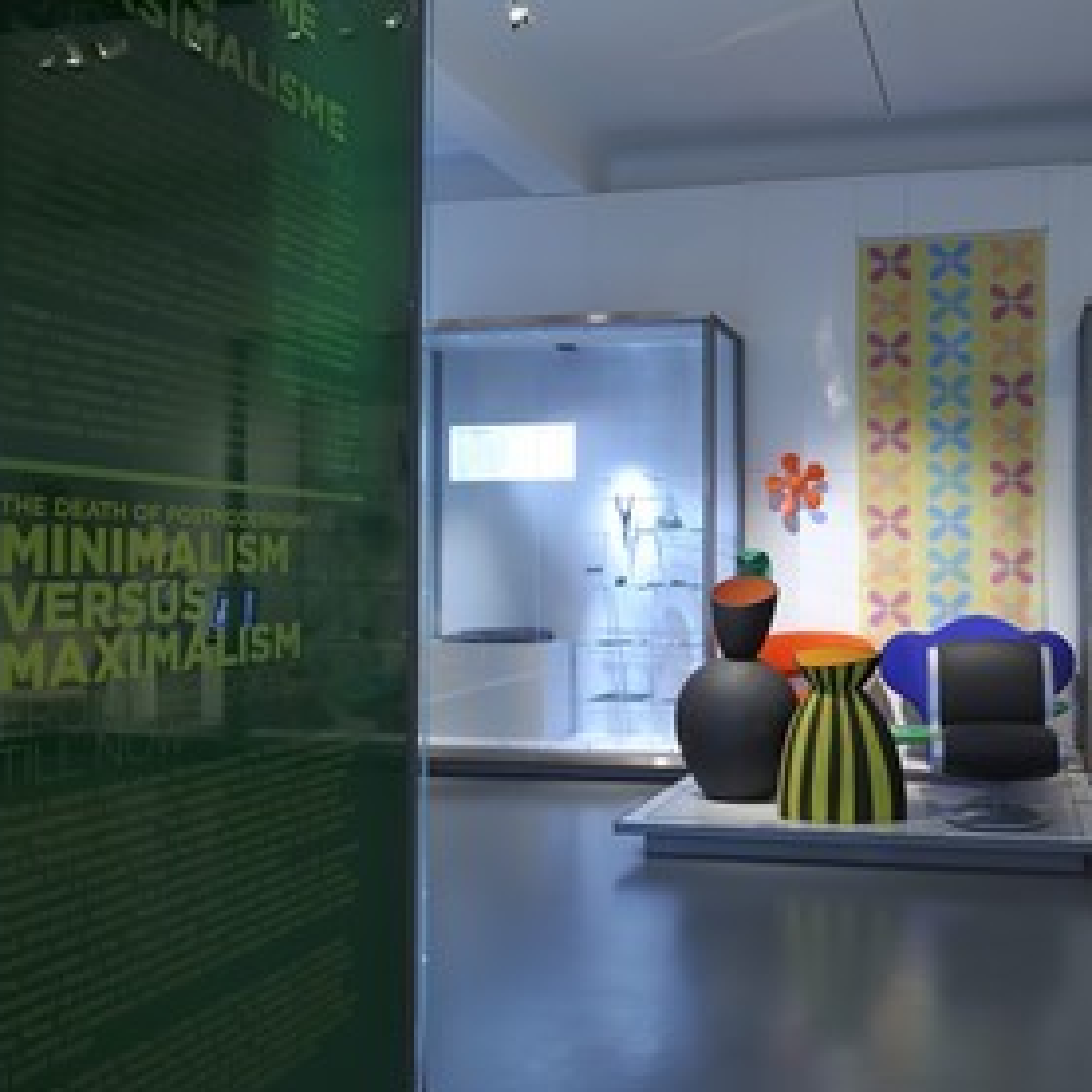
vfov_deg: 52.5
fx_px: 1106
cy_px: 548
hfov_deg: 50.5
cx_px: 810
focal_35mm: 31
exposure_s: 2
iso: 200
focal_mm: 24
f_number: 10
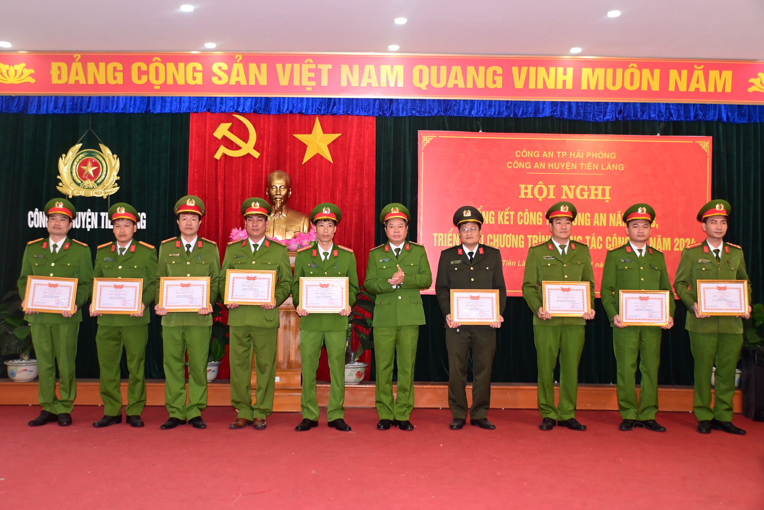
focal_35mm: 36
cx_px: 382
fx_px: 764
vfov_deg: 36.9
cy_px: 255
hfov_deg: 53.1
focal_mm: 24
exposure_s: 1/200
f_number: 3.8
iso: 1600
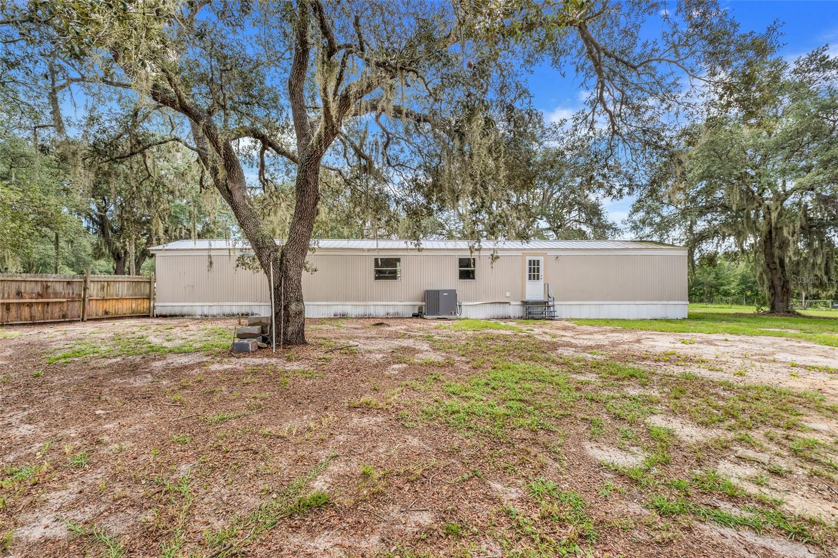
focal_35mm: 15
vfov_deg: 77.3
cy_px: 279
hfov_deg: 100.4
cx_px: 419
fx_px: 349
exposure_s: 1/60
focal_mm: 10
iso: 100
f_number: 9
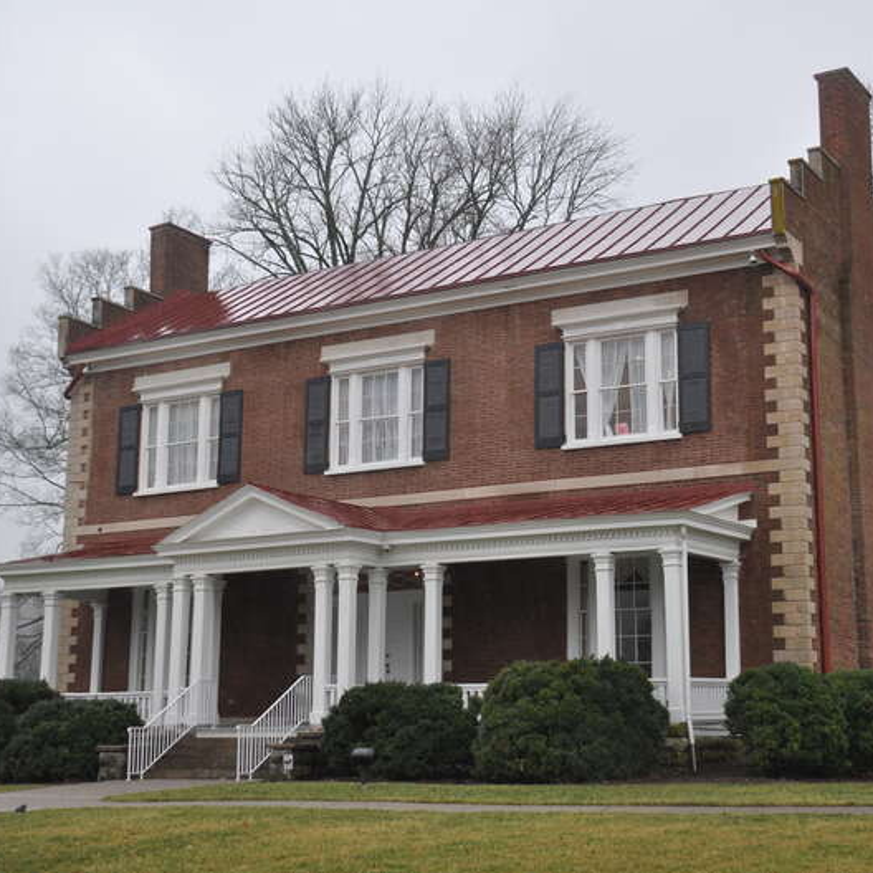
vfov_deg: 31.6
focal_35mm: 54
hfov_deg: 31.6
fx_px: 1541
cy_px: 437
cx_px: 508
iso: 400
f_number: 4.5
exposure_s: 1/80
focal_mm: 28
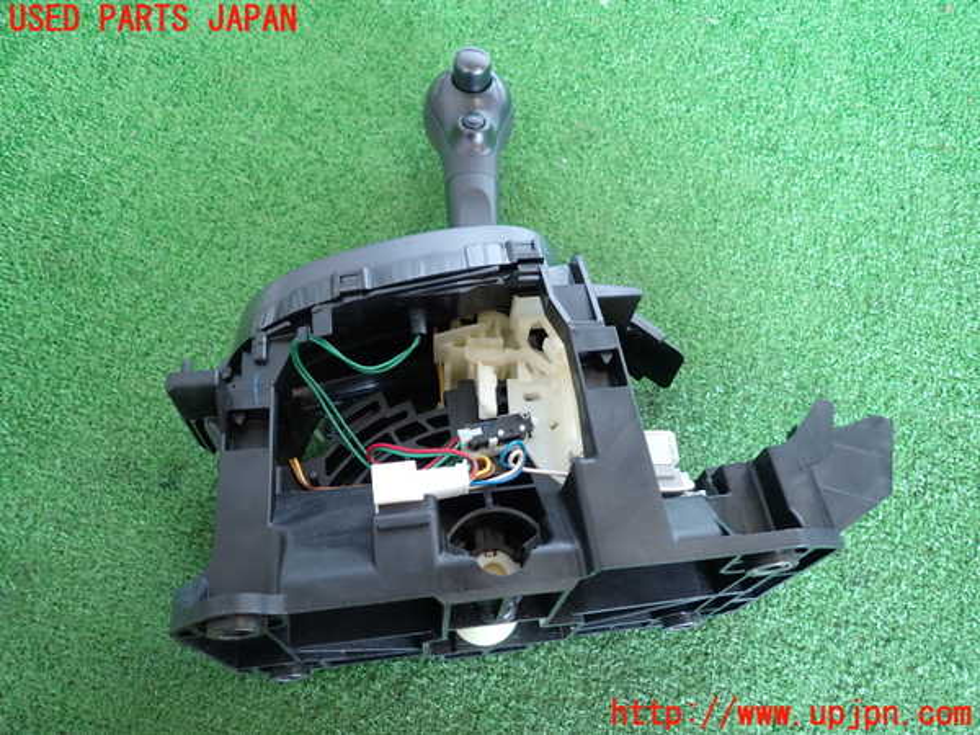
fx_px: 708
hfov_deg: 69.4
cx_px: 490
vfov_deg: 54.9
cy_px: 368
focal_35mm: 25
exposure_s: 1/50
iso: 200
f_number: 2
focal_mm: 4.5
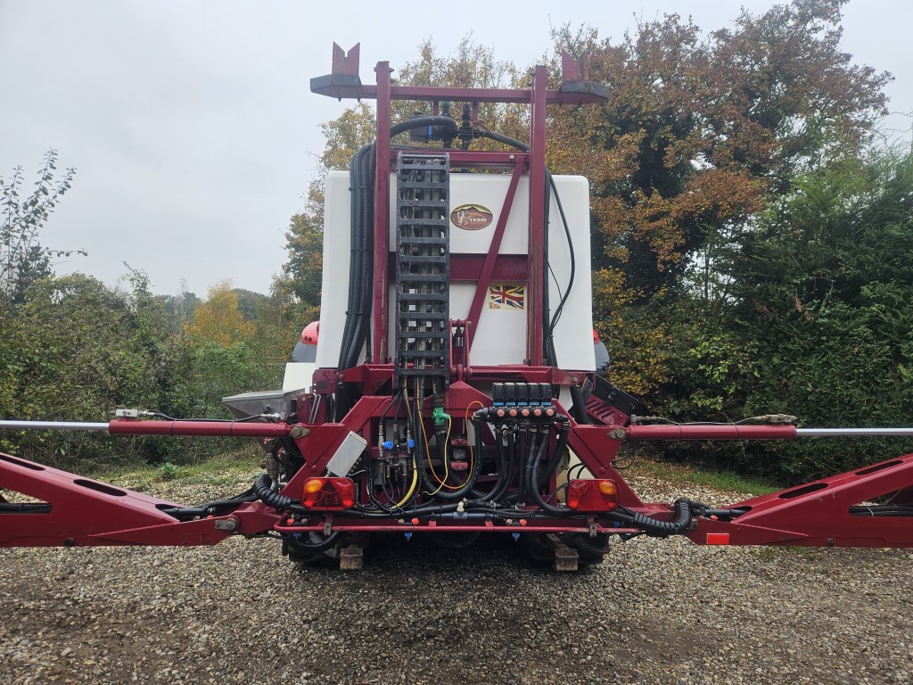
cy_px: 342
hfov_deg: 73.9
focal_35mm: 23
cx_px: 456
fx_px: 607
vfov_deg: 58.9
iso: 32
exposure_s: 1/180
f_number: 1.8
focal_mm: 5.4
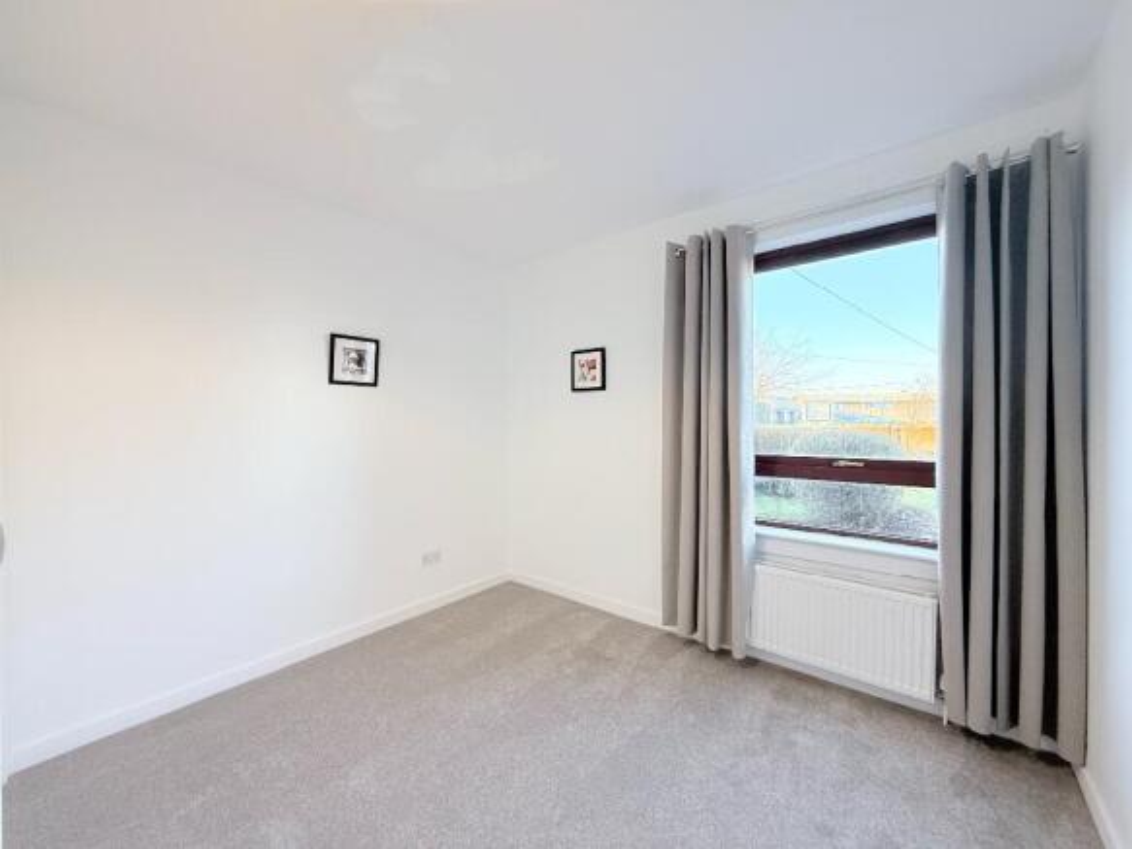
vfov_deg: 85.7
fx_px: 458
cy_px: 424
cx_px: 566
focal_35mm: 14
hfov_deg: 102.1
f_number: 2.2
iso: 160
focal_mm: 2.22
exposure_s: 1/99
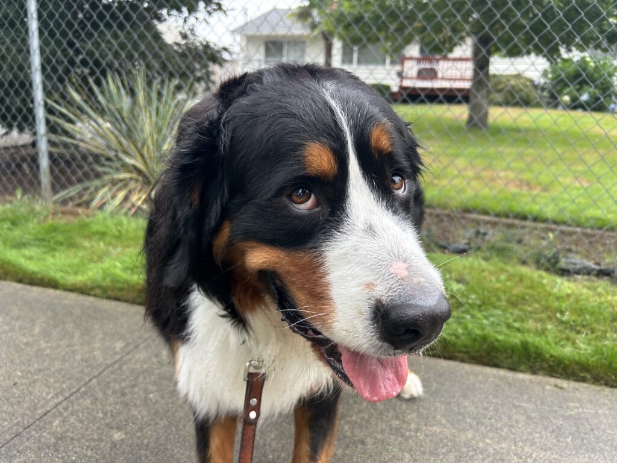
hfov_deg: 67.3
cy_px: 232
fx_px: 463
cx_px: 308
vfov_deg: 53.1
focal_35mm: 26
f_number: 1.5
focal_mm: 5.7
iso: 64
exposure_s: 1/121
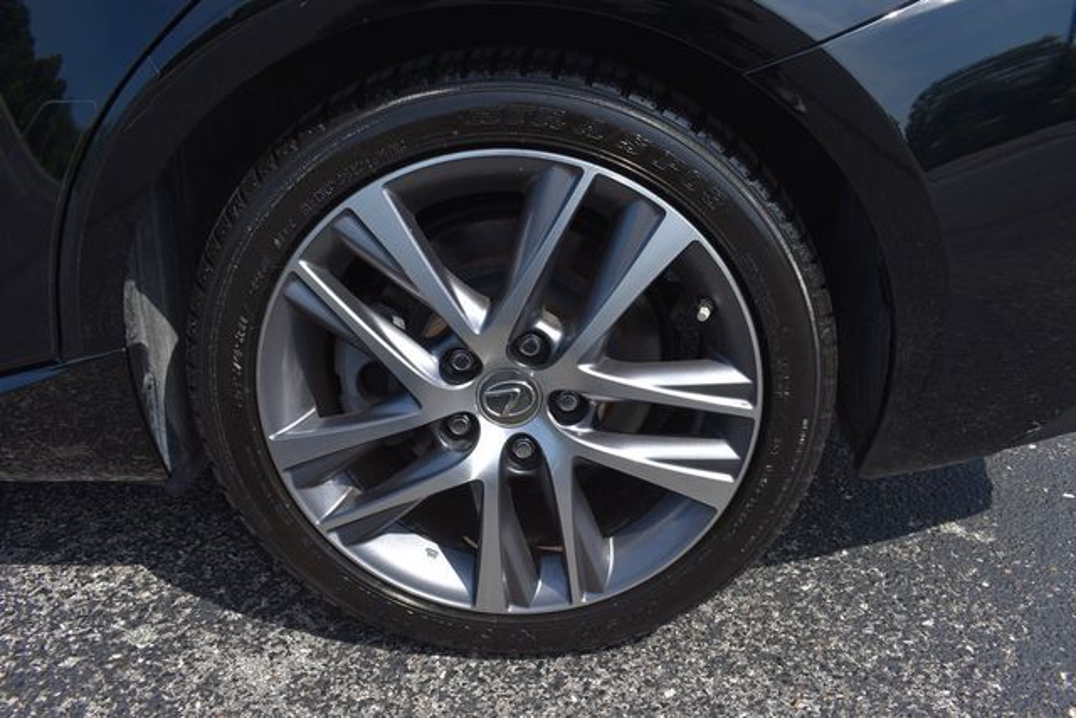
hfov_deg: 67.4
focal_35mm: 27
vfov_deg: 48.0
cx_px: 538
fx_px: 807
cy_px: 359
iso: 100
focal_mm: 18
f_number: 8
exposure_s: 1/250
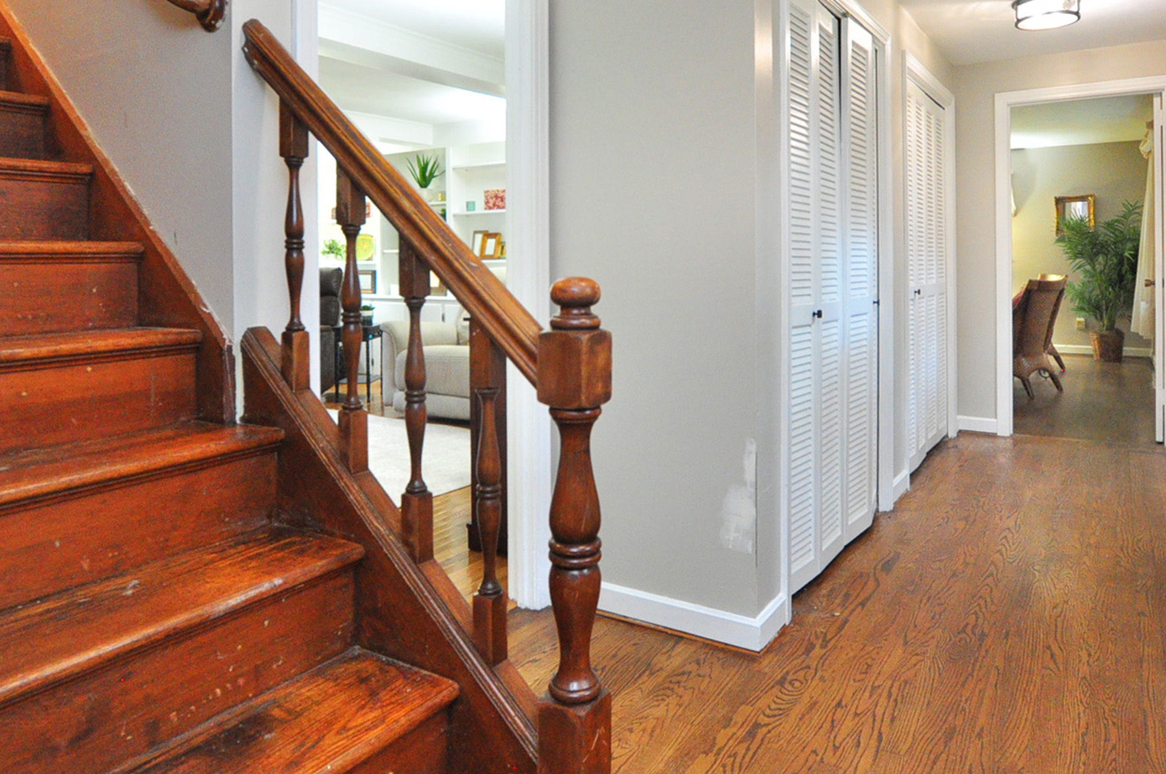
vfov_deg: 53.8
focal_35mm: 23
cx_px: 614
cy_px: 256
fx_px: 744
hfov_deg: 76.1
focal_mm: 10
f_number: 4.5
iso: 1600
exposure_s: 1/20
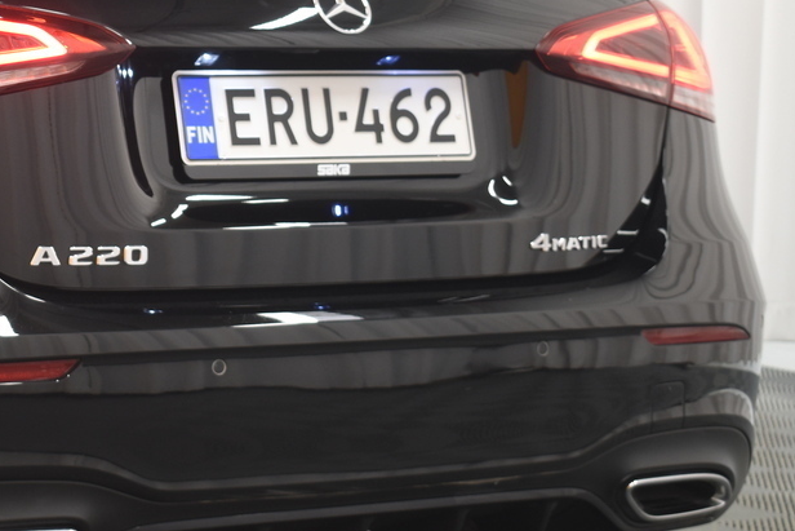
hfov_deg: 16.3
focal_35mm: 122
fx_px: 2702
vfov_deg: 11.2
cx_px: -65
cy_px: 121
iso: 200
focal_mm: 31
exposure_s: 1/3
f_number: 4.2
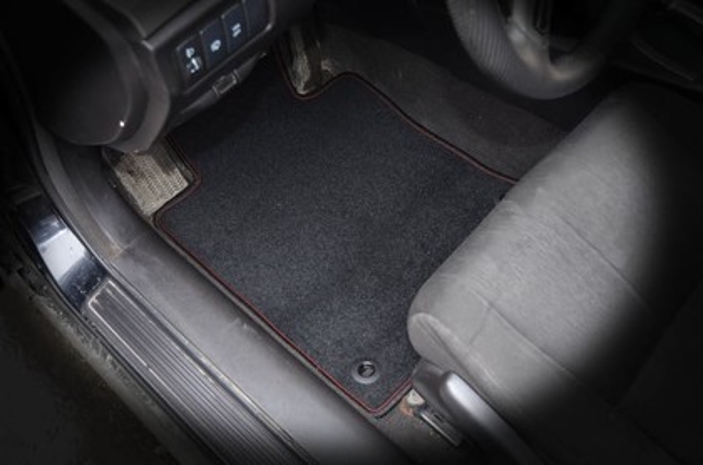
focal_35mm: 33
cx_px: 352
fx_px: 643
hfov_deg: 57.3
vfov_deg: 39.8
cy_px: 232
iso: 400
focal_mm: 22
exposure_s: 1/80
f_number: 3.8
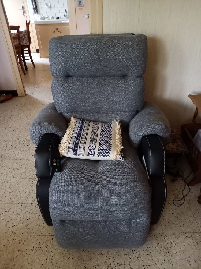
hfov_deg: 54.9
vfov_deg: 69.4
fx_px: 194
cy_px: 134
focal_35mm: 25
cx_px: 100
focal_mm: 4.65
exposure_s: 1/25
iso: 800
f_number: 1.8
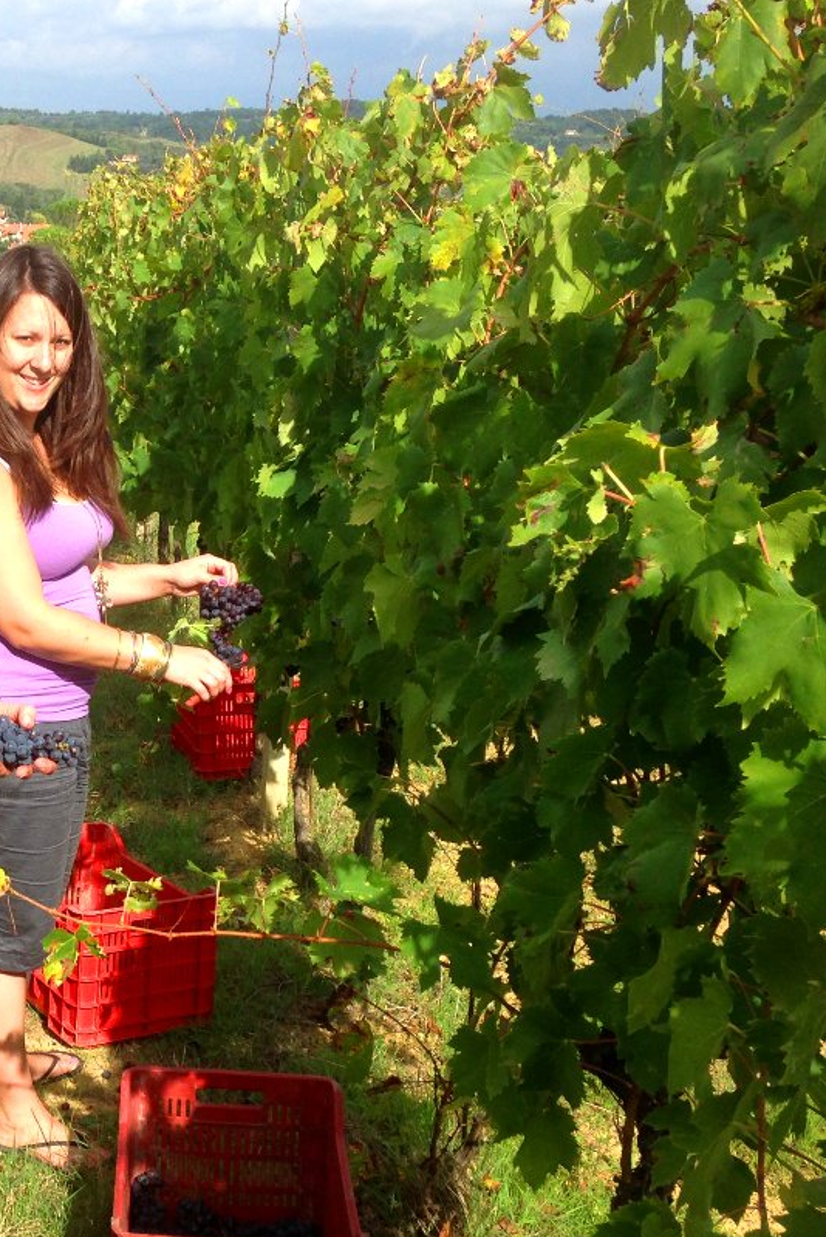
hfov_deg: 23.4
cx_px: 48
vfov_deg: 35.5
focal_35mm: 56
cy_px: 751
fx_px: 1926
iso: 50
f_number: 2.4
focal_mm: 4.12
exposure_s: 1/1043
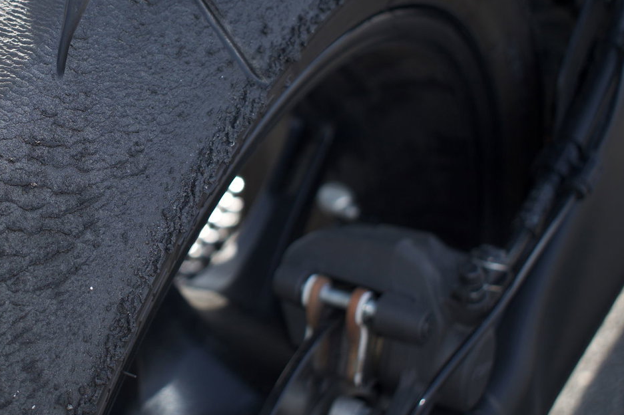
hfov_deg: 24.3
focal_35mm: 82
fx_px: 1421
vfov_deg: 16.5
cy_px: 98
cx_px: 97
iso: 110
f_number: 4.5
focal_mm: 32
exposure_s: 1/200
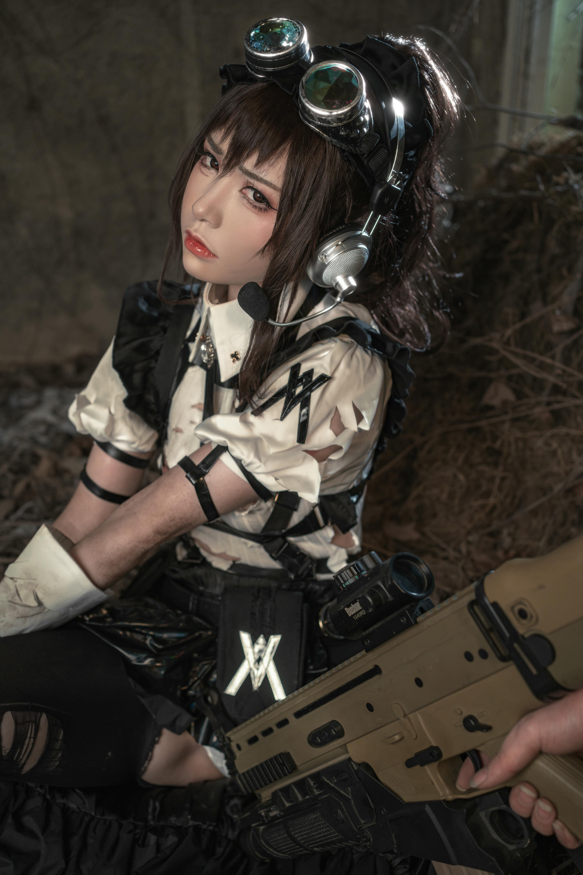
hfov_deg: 37.9
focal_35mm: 35
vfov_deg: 54.4
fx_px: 850
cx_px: 292
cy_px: 438
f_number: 3.2
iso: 200
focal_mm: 35
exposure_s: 1/30
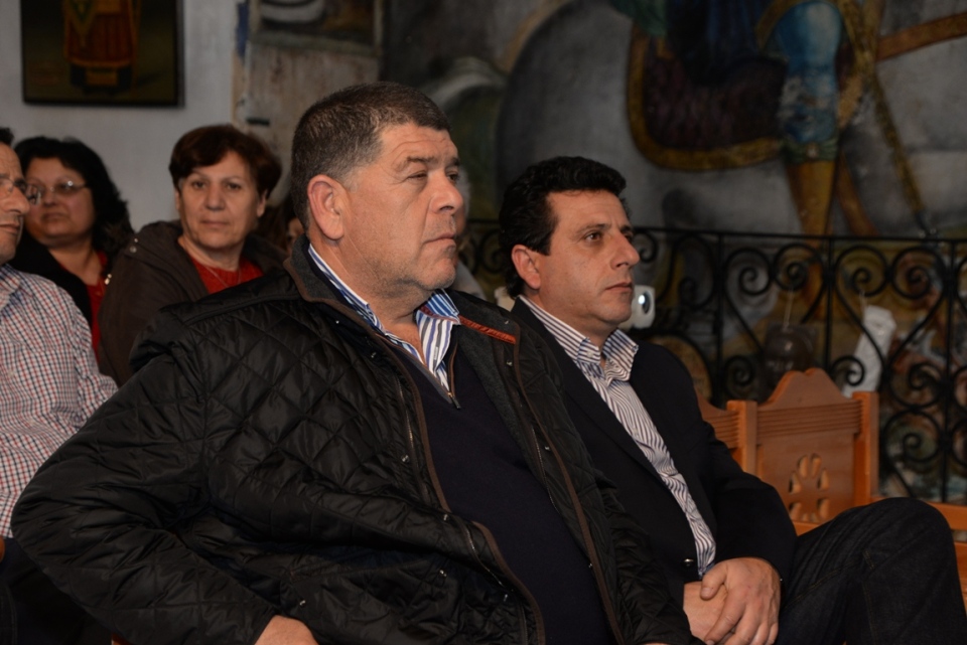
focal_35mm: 90
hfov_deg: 22.6
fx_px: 2418
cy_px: 322
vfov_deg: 15.2
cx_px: 484
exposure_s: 1/100
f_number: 6.3
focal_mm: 90
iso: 1000
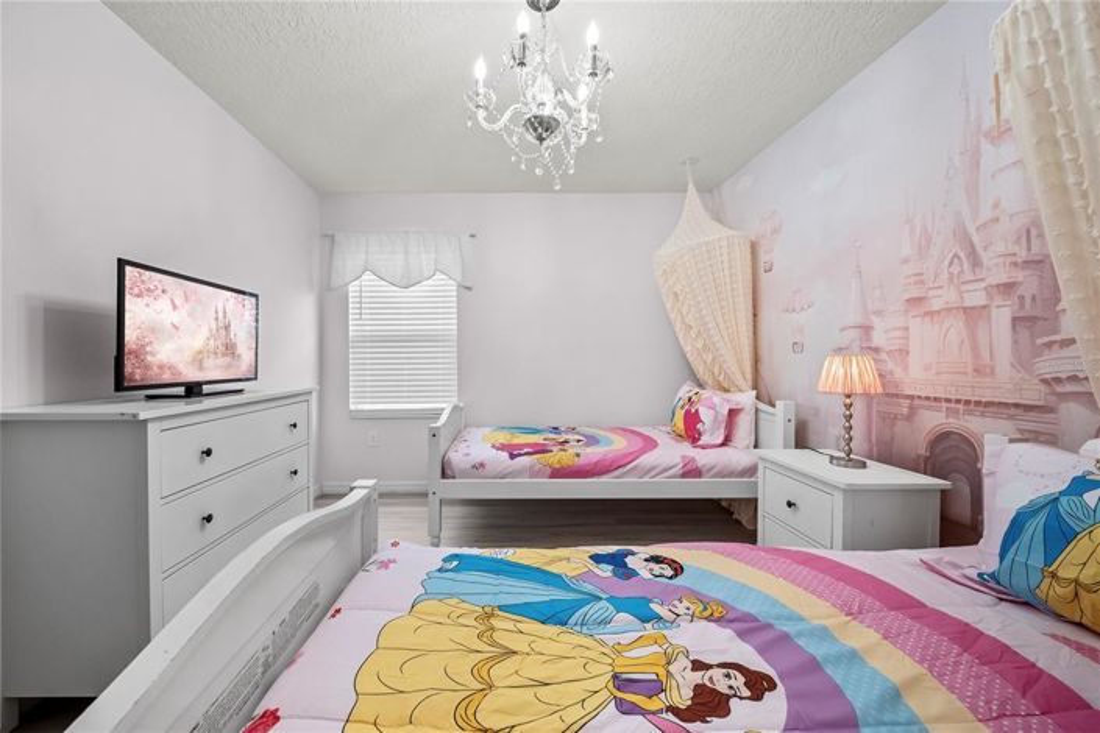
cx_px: 550
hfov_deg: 112.6
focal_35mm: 12
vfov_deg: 90.0
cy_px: 366
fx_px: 367
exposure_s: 1/30
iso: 1600
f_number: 6.3
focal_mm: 12
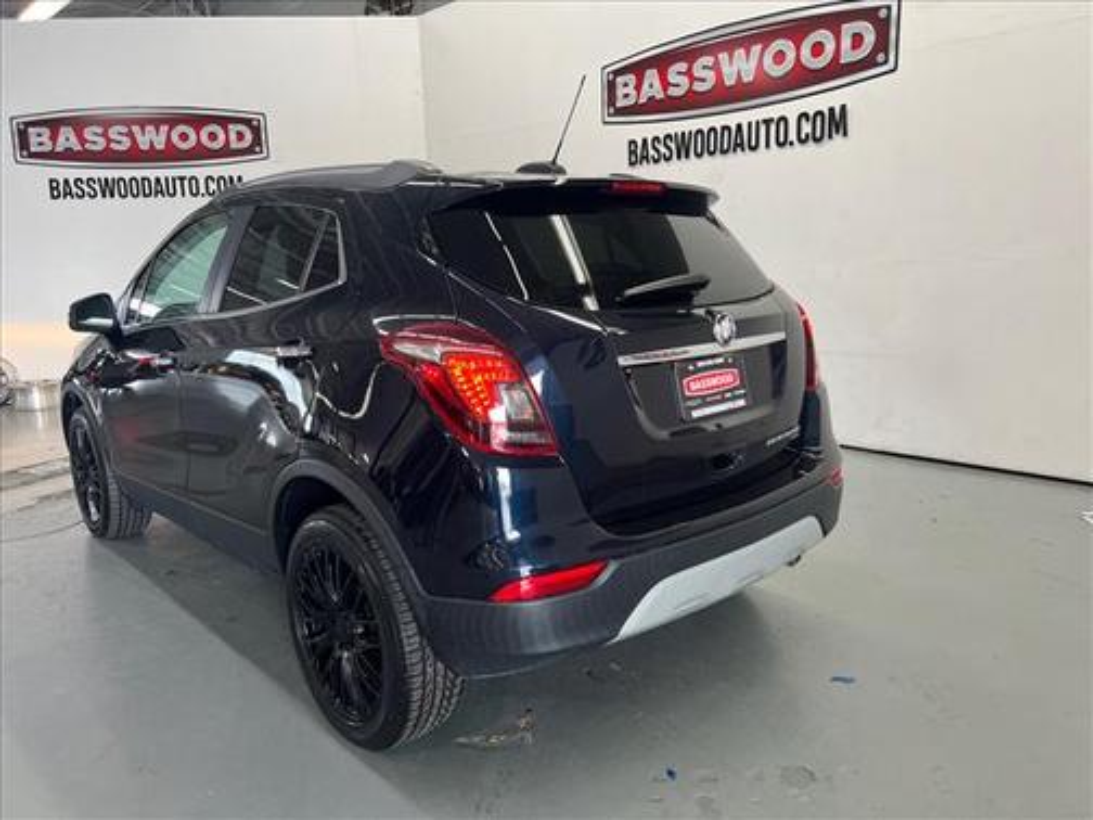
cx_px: 546
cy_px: 410
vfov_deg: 53.1
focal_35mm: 26
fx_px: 821
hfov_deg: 67.3
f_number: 1.5
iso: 80
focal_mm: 5.7
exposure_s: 1/60
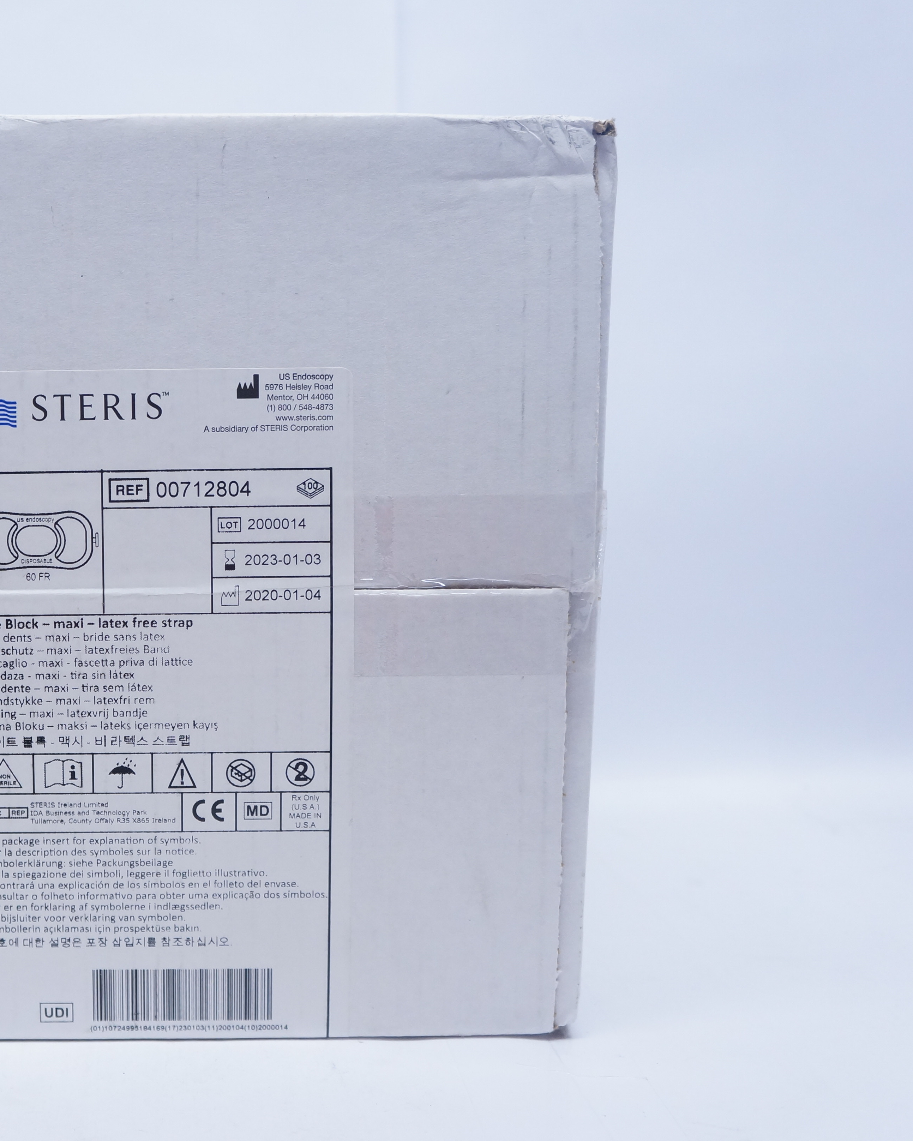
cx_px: 137
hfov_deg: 31.0
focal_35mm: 47
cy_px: 570
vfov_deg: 39.5
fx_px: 1587
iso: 800
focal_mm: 22
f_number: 4
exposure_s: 1/160
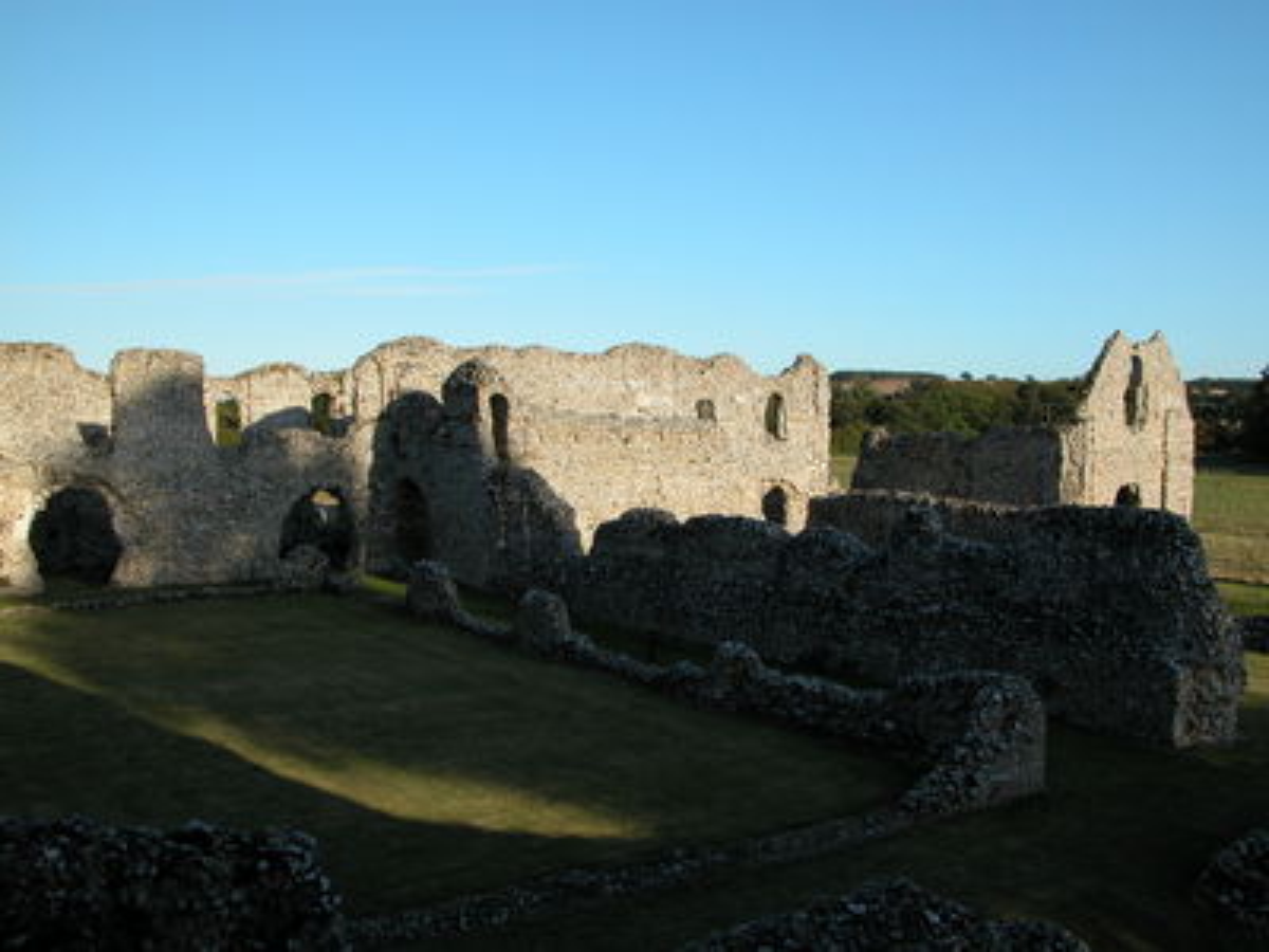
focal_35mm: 35
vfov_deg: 40.7
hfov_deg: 52.6
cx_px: 634
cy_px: 476
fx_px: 1283
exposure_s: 1/309
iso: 100
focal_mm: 8.9
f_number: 5.6
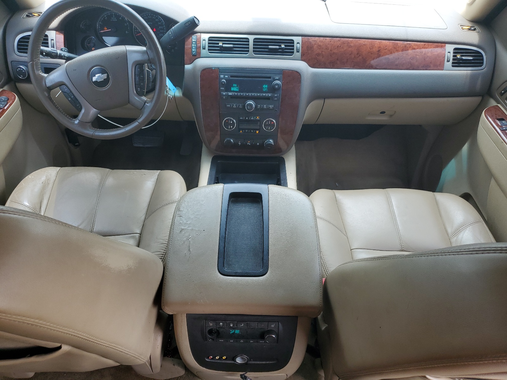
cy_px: 190
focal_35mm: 26
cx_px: 254
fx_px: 381
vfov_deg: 53.1
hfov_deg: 67.3
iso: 50
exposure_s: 1/200
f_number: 1.5
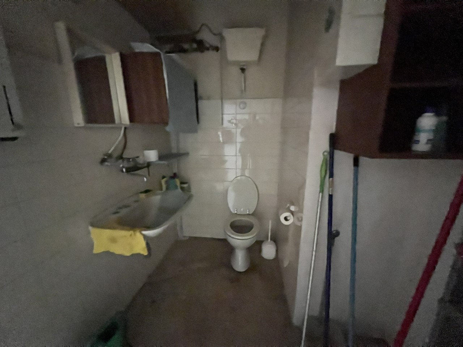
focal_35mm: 13
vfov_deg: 89.9
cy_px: 174
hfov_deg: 106.2
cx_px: 232
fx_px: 174
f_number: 1.8
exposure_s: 1/15
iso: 2500
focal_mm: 1.57
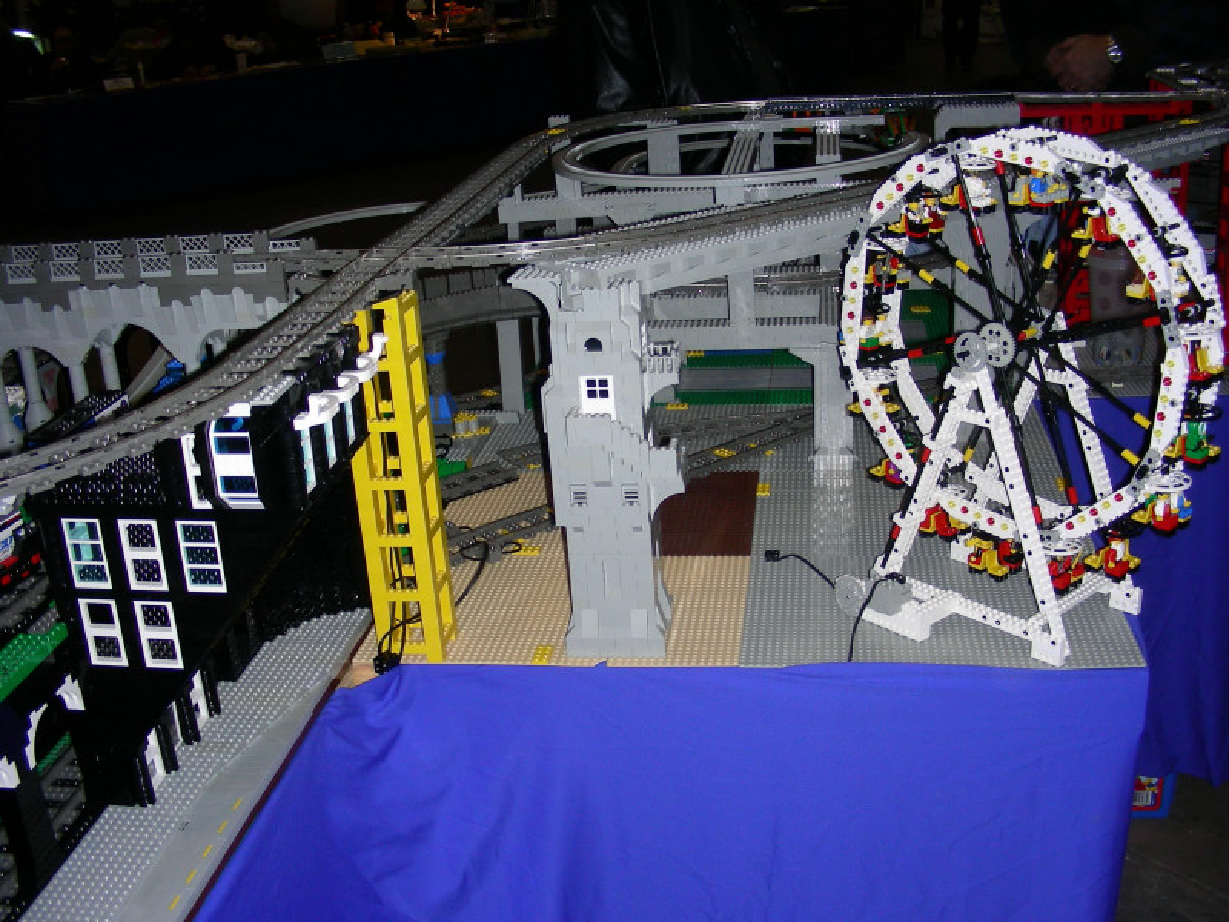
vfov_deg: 37.7
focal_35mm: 38
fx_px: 1349
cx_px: 614
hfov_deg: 49.0
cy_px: 461
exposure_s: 1/60.1
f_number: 3.5
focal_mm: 6.3
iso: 50
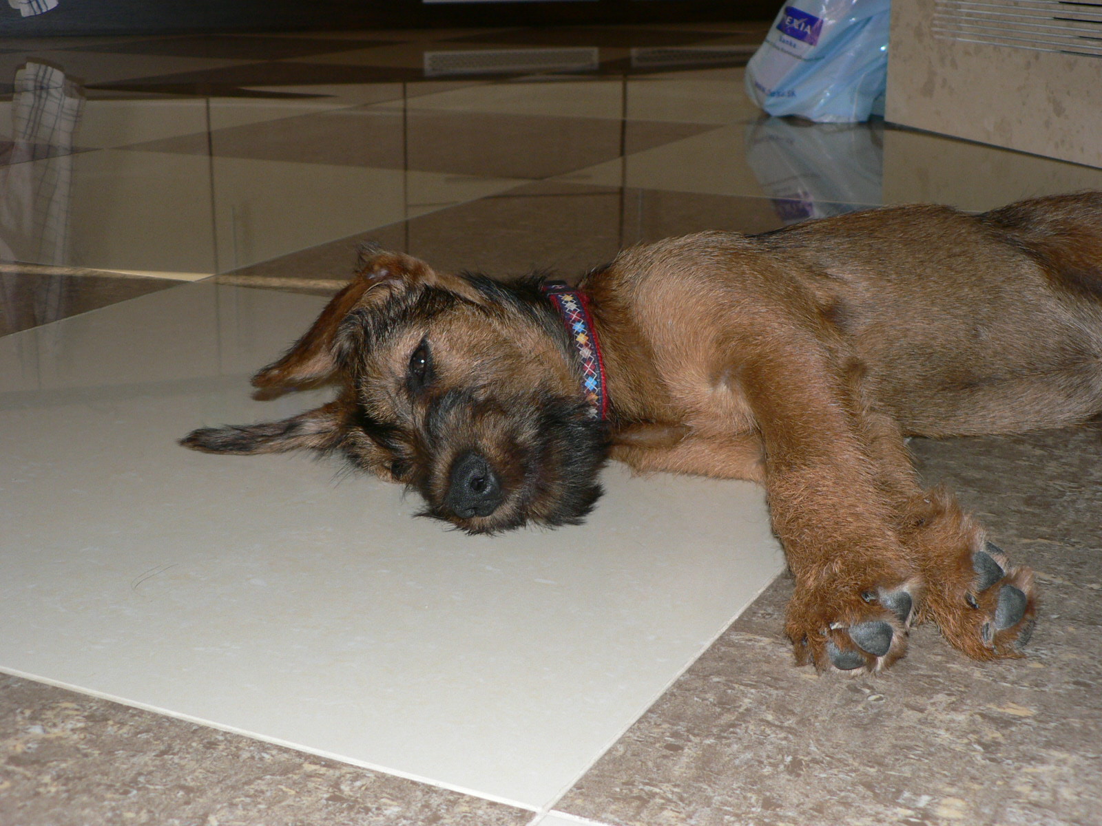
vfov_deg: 27.5
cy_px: 413
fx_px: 1687
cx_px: 551
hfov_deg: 36.2
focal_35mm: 53
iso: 100
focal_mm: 8.8
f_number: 2.8
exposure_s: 1/60
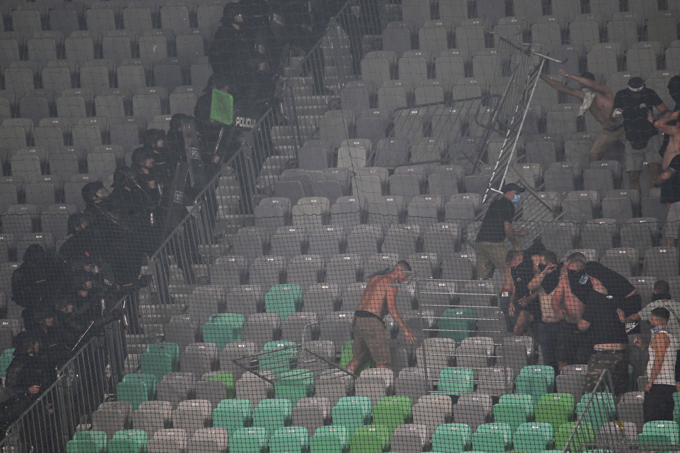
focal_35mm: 600
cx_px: 340
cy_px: 226
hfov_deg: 3.4
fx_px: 11332
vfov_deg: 2.3
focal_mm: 600
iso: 2500
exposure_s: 1/320
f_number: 6.3
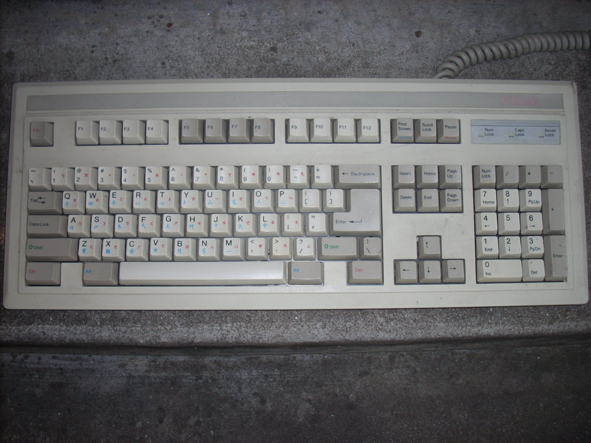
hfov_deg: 50.1
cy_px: 222
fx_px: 632
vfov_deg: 38.7
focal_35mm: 37
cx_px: 296
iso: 64
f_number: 5.6
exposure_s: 1/60
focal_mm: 6.2
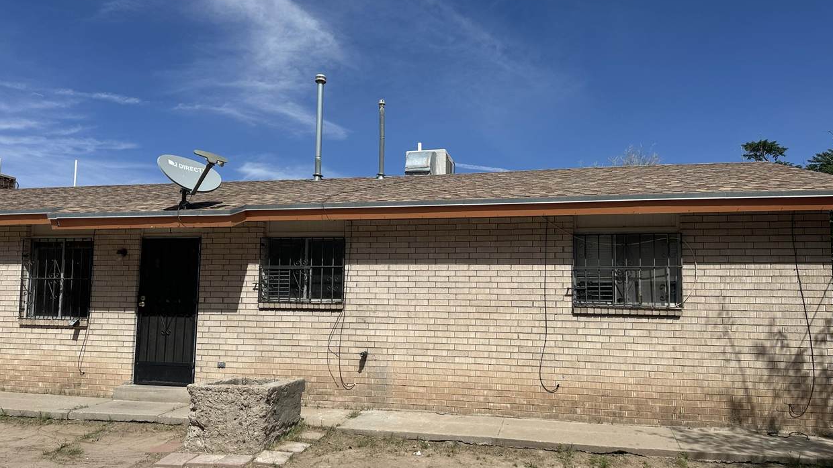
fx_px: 596
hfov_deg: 69.9
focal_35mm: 27
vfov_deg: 42.8
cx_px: 429
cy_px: 259
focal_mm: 6.86
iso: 80
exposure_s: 1/7576
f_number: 1.78
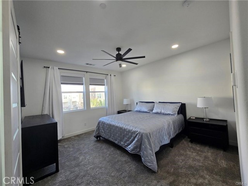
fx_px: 93
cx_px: 124
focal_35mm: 13
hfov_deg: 106.2
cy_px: 93
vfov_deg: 89.9
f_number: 2.2
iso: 80
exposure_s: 1/60
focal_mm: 2.2
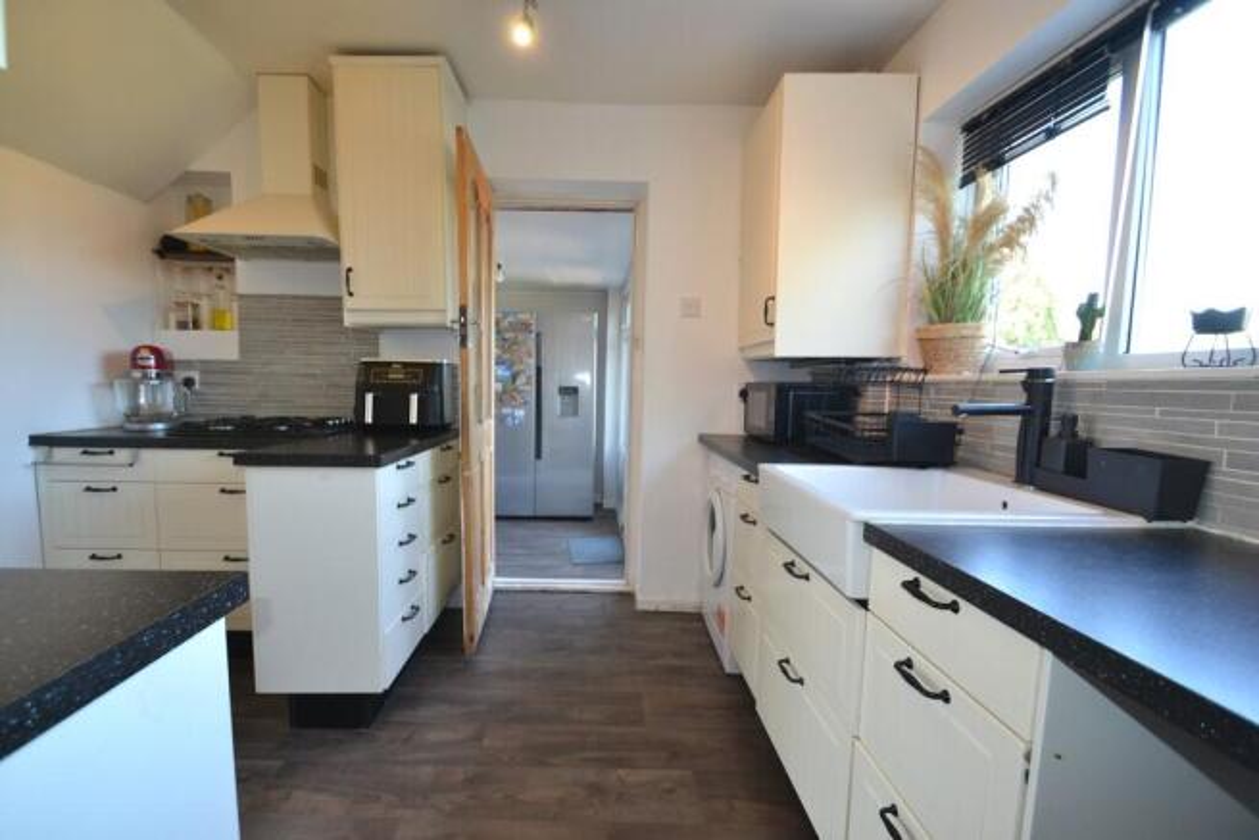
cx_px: 630
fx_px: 525
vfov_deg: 77.4
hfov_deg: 100.4
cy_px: 420
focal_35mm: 15
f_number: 3.5
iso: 400
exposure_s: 1/60
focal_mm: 10
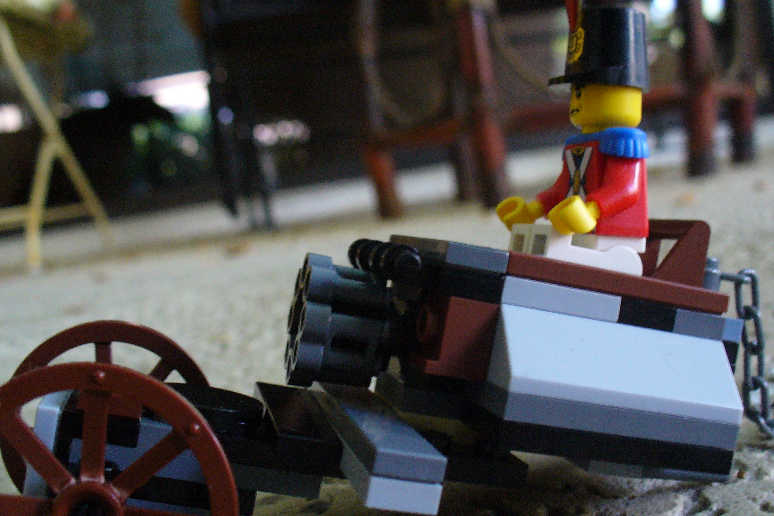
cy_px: 280
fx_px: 946
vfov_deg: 30.5
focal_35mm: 44
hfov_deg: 44.5
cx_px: 419
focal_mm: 6.1
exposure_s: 1/8
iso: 200
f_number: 2.8
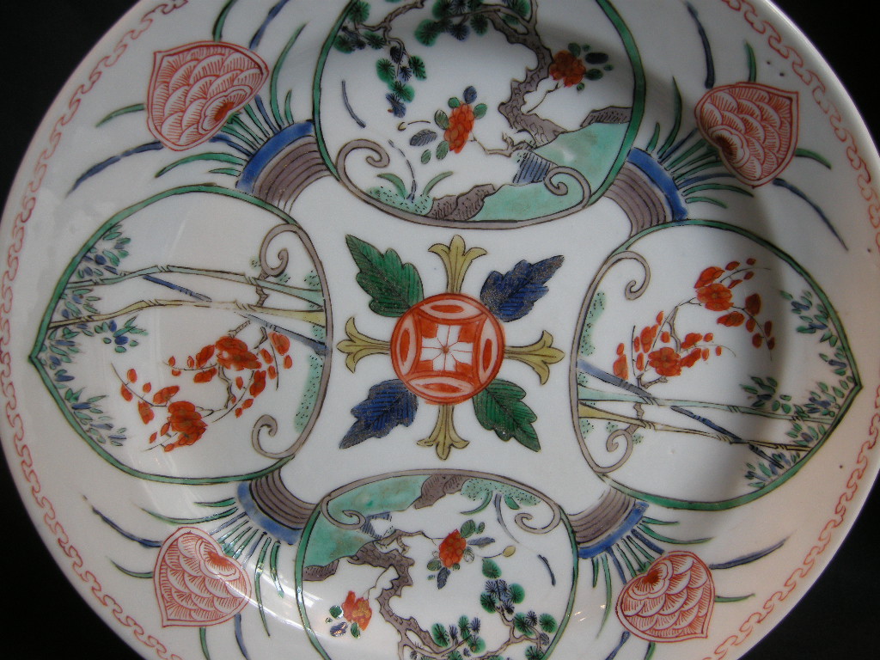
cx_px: 440
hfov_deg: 52.6
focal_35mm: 35
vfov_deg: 40.7
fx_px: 890
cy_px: 330
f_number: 2.7
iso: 119
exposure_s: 1/60
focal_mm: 7.5
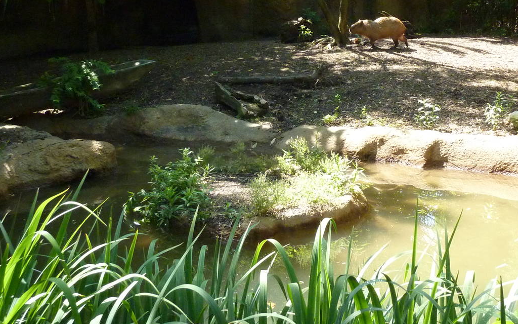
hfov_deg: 38.1
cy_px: 58
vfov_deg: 24.0
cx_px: 289
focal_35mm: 53
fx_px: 748
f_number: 3.5
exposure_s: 1/400
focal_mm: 5.3
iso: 400
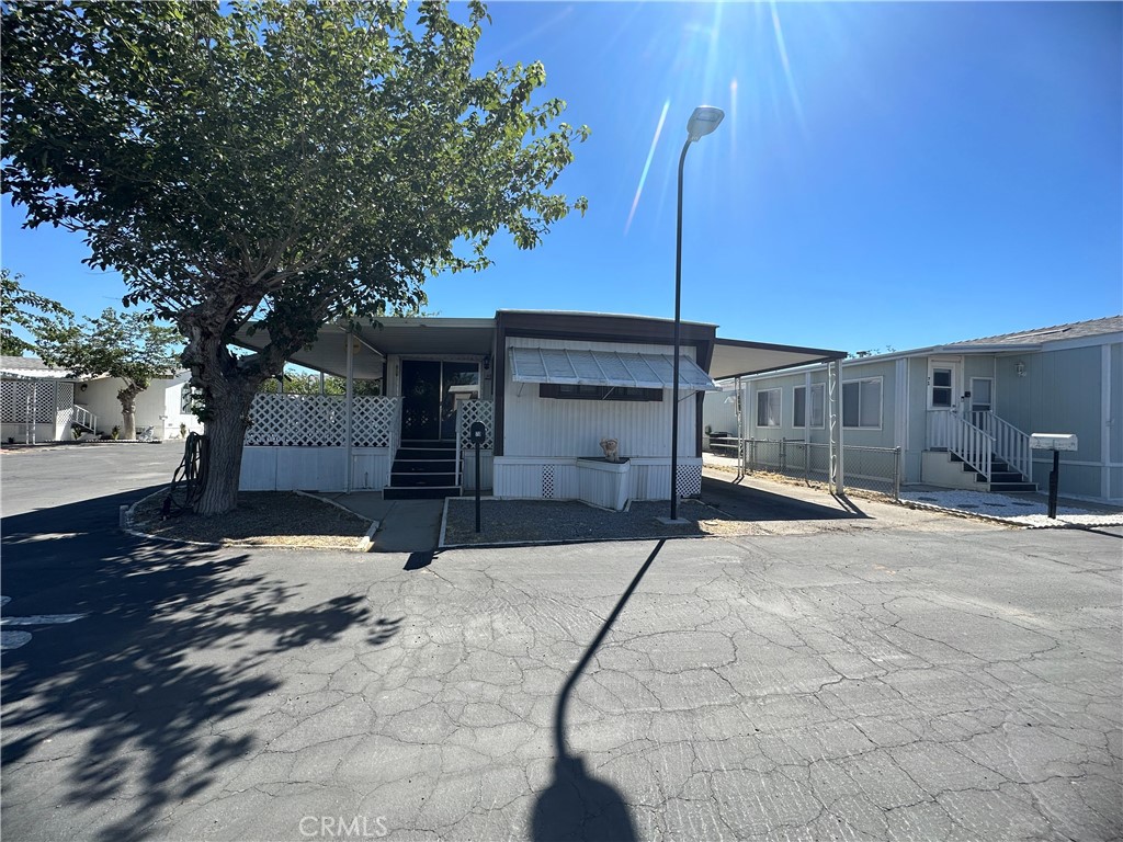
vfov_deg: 85.7
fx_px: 454
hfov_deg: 102.1
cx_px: 562
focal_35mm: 14
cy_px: 421
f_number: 2.2
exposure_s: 1/1401
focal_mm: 2.22
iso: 50
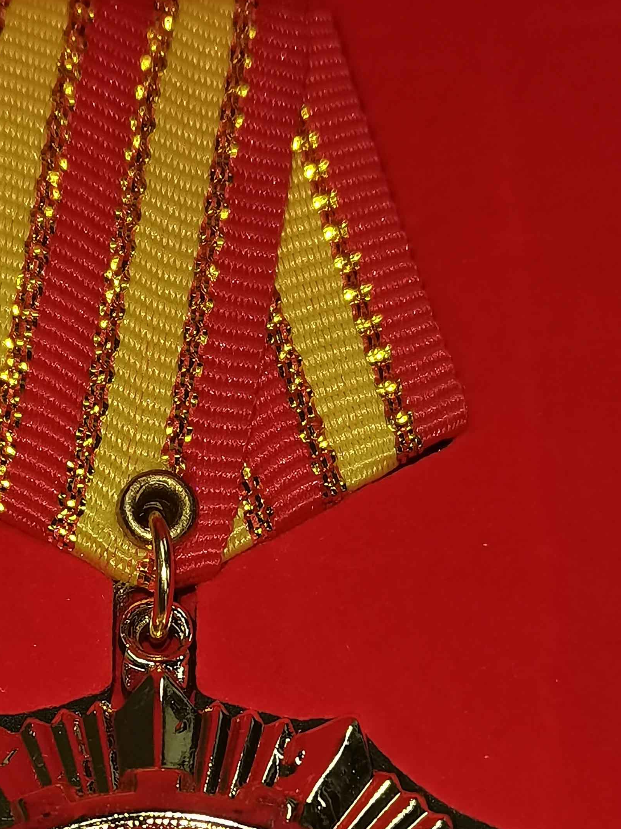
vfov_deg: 20.8
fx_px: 2225
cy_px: 670
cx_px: 139
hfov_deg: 15.8
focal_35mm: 93
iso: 160
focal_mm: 5.58
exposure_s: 1/100
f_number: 1.8
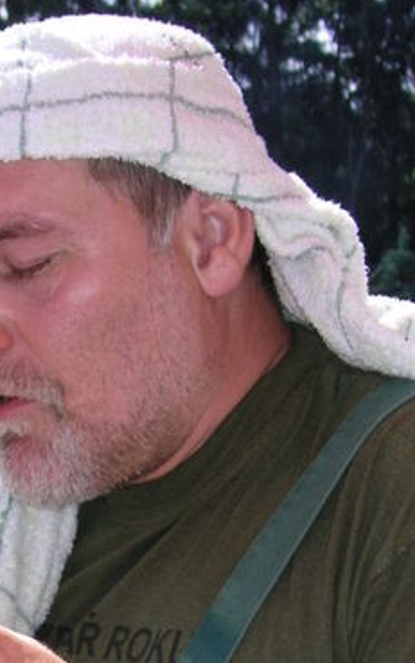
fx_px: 1536
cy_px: 677
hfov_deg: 15.1
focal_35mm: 85
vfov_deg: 23.3
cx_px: 9
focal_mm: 6.1
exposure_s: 1/500
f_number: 2.8
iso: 50
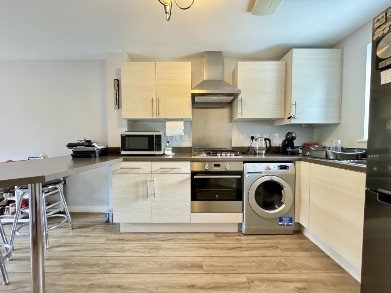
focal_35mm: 14
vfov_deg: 85.7
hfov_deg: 102.1
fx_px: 158
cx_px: 196
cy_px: 146
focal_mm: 2.22
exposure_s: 1/55
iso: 1250
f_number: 2.2
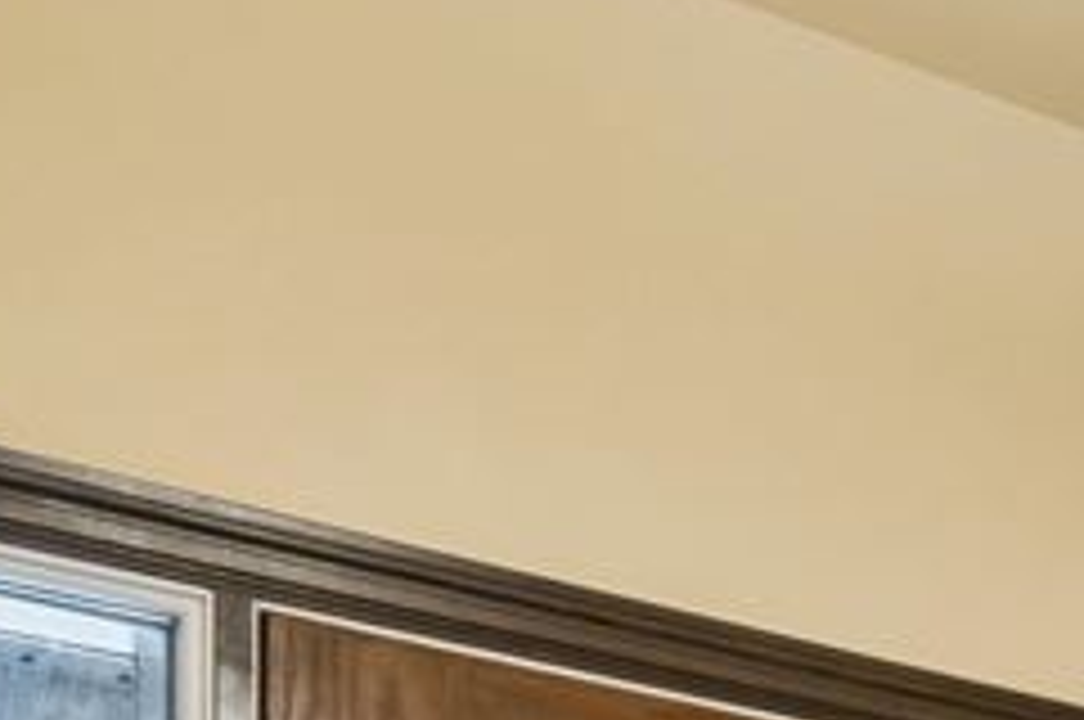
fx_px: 3037
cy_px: 1721
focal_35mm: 101
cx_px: 1952
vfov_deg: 11.3
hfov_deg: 16.8
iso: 800
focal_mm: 19
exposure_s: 1/13
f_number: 9
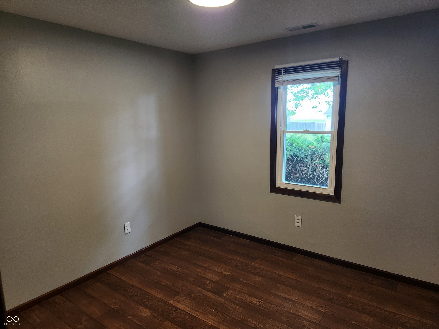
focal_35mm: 23
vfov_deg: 58.9
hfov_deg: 73.9
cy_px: 164
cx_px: 220
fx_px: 292
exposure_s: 1/120
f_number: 1.8
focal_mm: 5.4
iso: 250
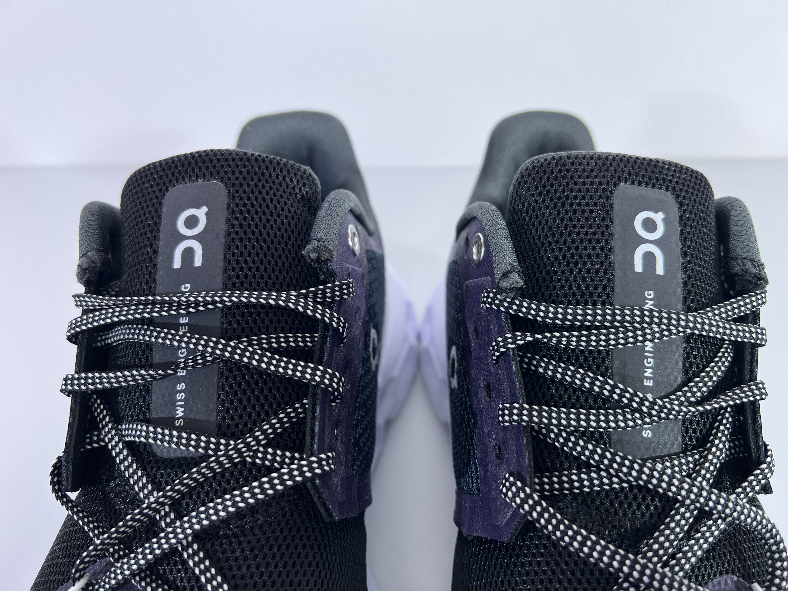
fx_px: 592
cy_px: 296
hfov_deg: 67.3
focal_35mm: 26
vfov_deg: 53.1
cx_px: 394
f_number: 1.5
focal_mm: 5.7
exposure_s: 1/445
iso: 50
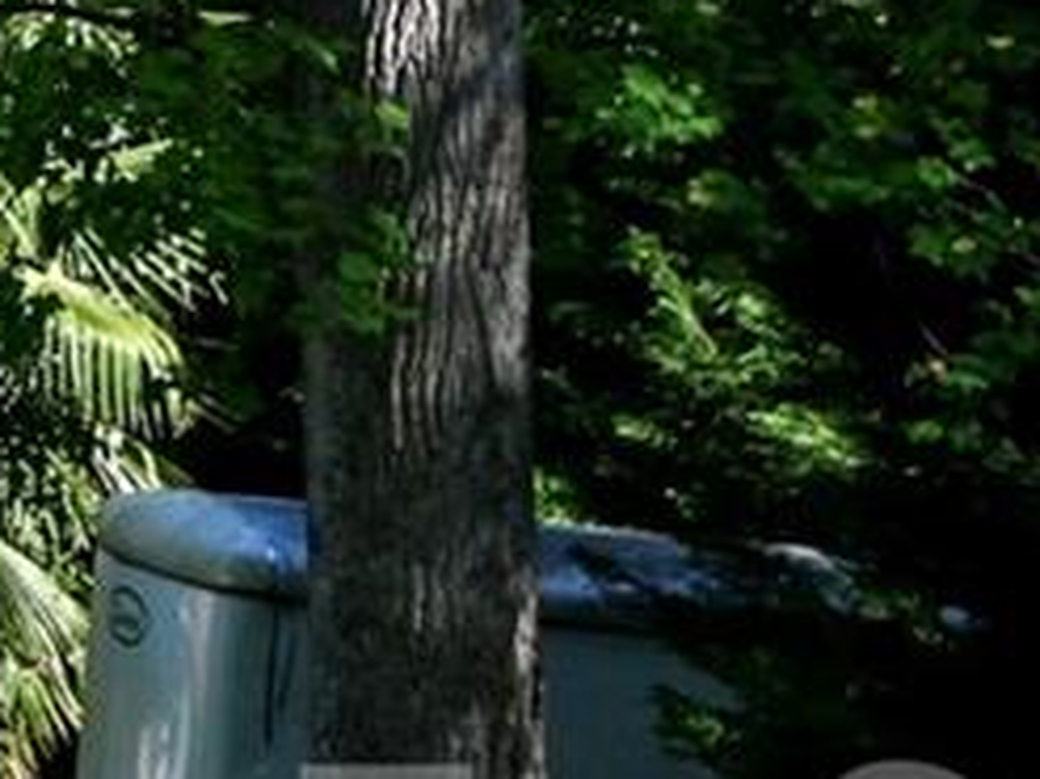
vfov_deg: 3.6
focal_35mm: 399
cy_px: -1318
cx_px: -2623
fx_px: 11982
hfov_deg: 4.7
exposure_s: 1/250
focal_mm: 50
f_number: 6.3
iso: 110
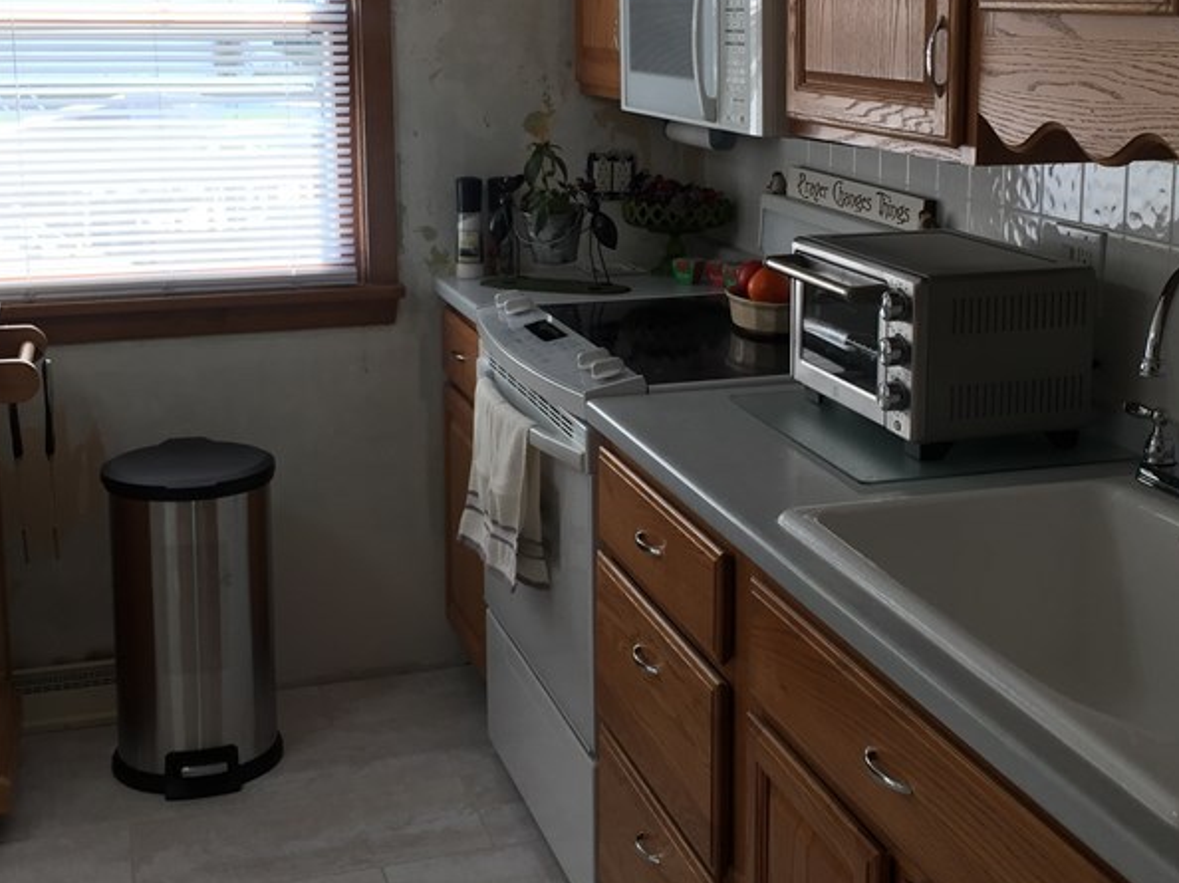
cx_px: 699
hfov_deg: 38.1
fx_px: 1702
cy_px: 317
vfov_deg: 28.9
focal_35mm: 50
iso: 50
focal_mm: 4.15
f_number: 2.2
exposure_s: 1/120
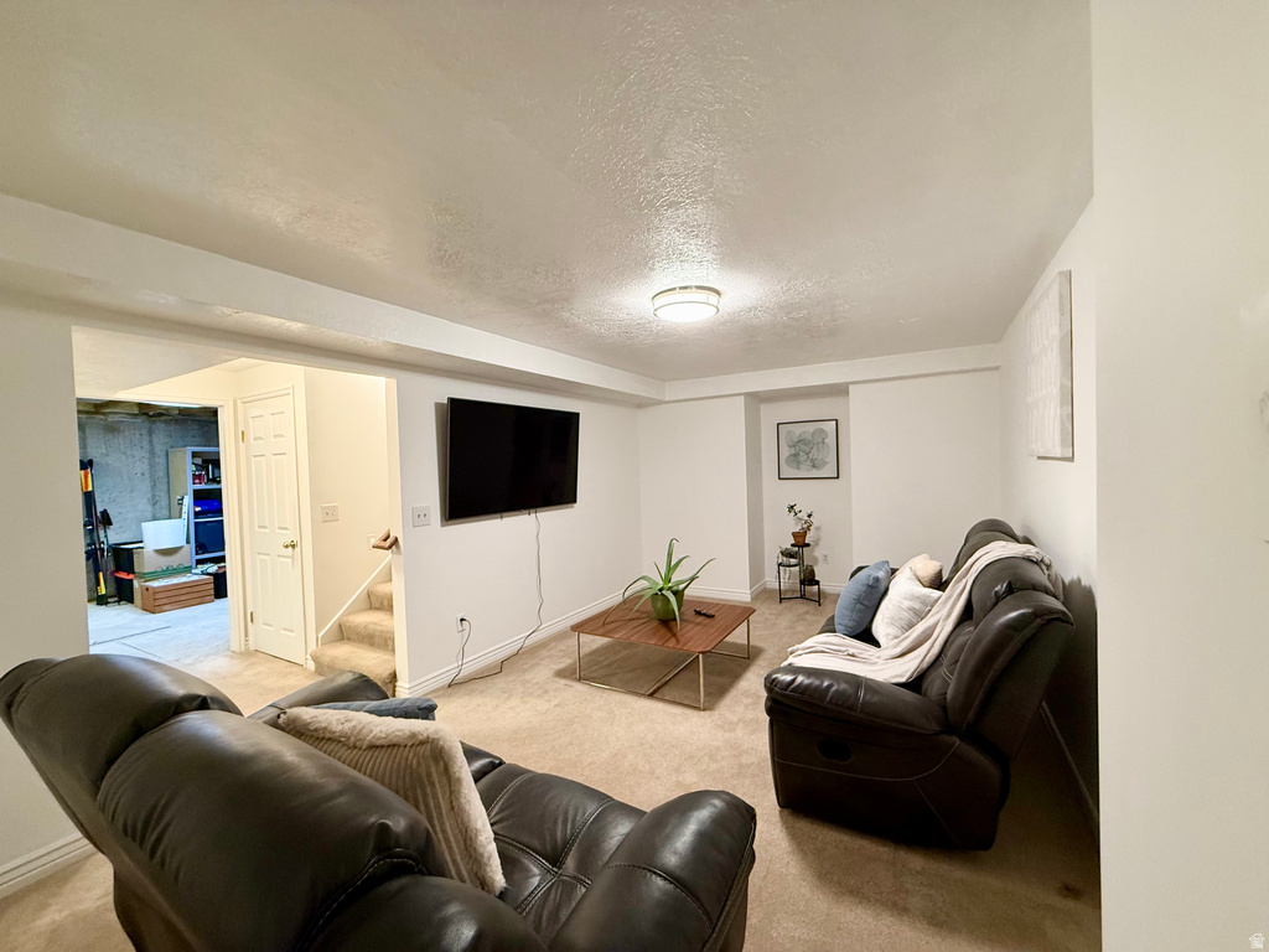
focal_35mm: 14
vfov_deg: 85.7
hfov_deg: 102.1
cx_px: 634
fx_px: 513
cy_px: 476
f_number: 2.2
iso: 320
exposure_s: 1/60
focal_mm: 2.22
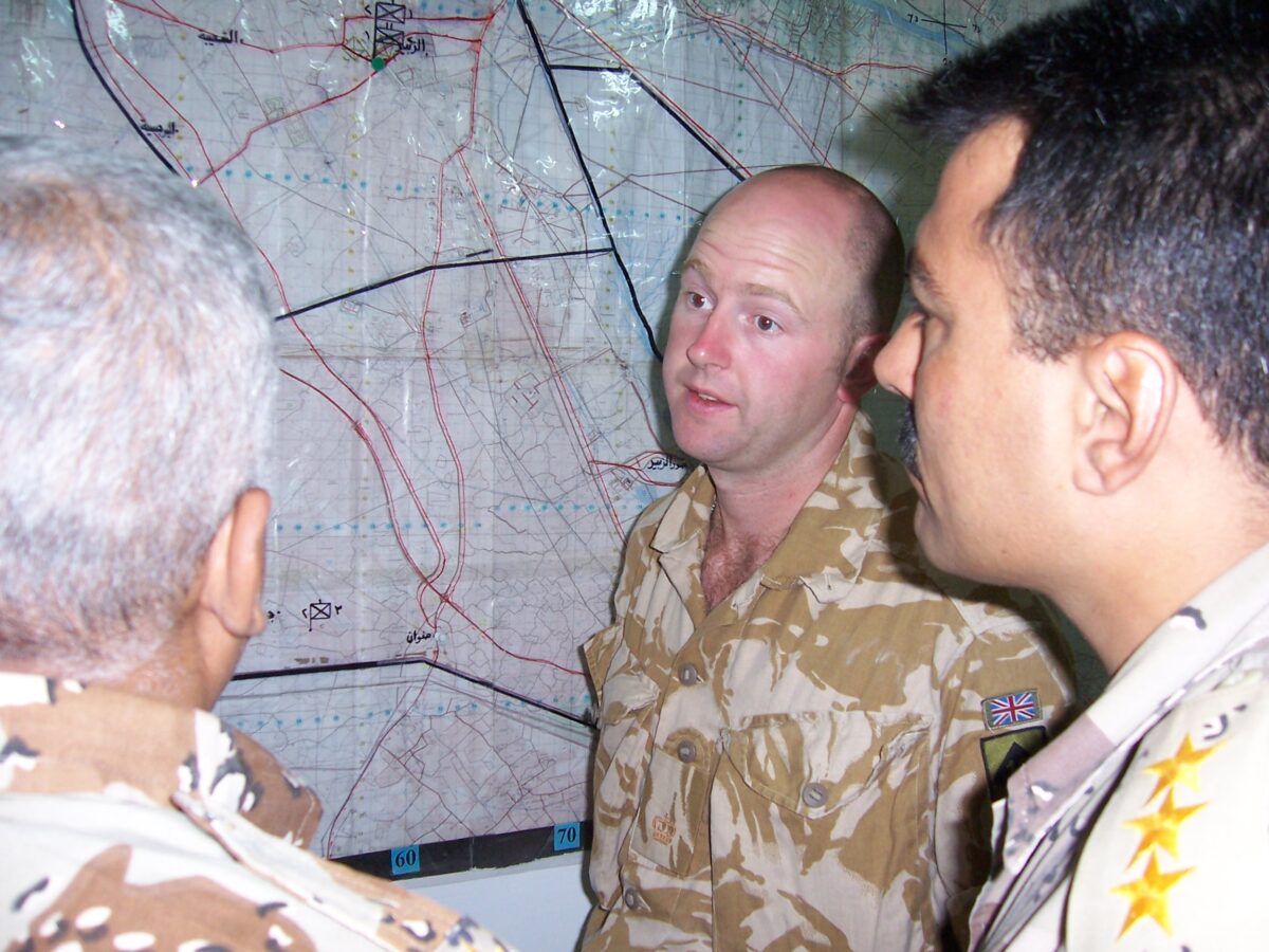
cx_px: 634
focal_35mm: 36
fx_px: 1320
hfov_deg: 51.4
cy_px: 476
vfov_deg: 39.7
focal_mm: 6
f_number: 3
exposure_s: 1/60
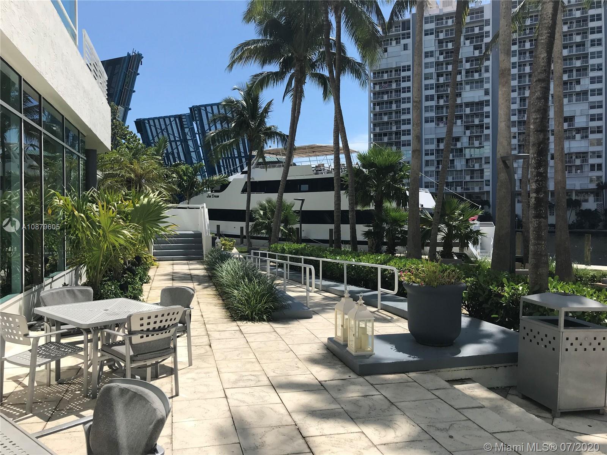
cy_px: 228
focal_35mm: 28
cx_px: 304
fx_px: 491
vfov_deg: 49.7
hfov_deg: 63.4
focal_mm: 3.99
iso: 20
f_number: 1.8
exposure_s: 1/3195
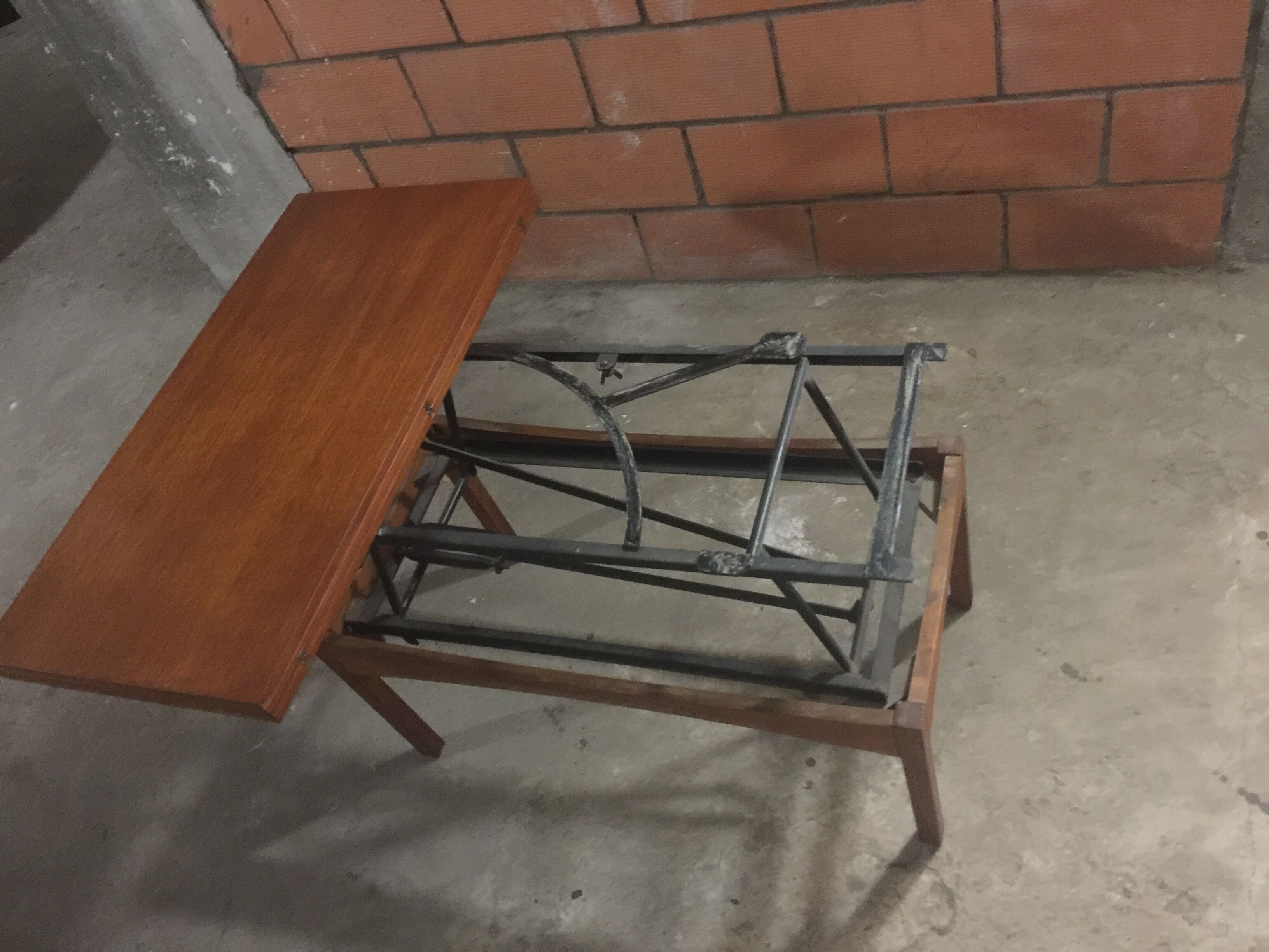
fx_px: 1063
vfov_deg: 48.2
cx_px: 634
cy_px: 476
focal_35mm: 29
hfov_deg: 61.7
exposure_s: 1/4
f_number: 2.2
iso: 160
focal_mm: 4.15
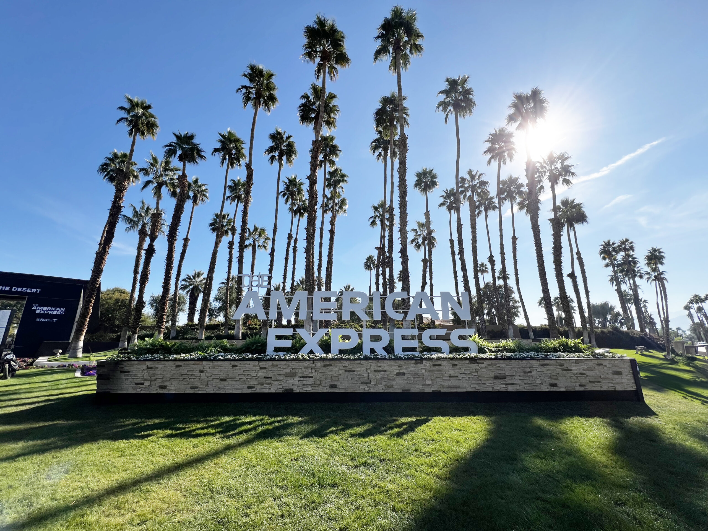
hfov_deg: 106.2
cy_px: 266
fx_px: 266
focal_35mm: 13
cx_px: 354
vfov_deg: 89.9
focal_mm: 1.57
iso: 32
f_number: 1.8
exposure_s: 1/2273
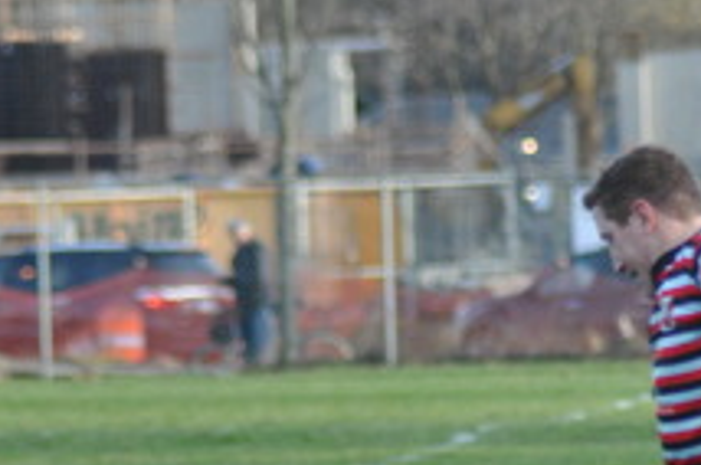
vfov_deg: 1.9
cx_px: 472
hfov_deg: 2.8
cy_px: 514
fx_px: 14329
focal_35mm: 737
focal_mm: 210
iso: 800
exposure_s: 1/640
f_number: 4.8
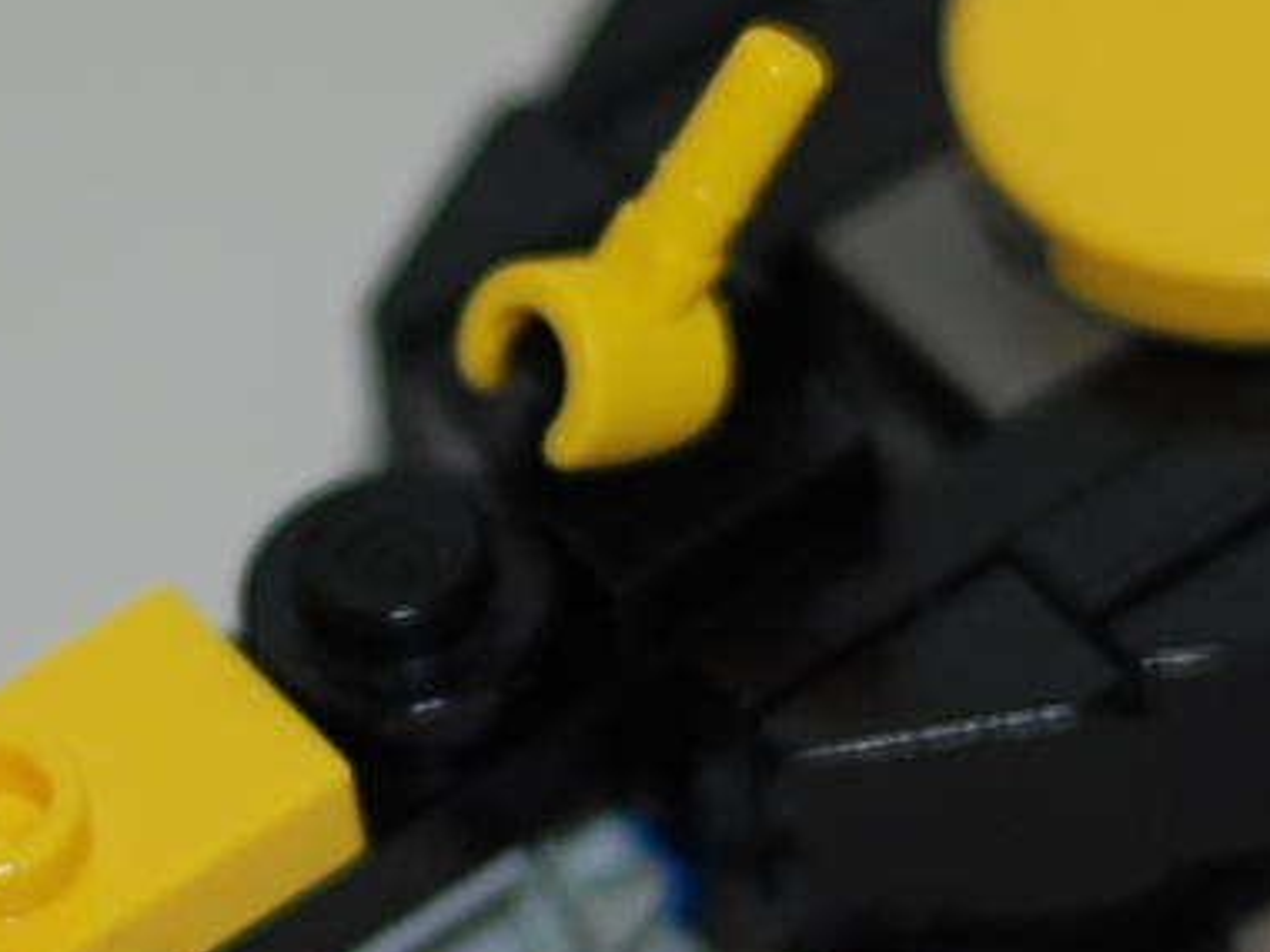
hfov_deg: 5.4
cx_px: 782
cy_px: 441
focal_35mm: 368
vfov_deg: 4.0
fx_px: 13501
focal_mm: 50
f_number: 1.8
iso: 100
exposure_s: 1/200
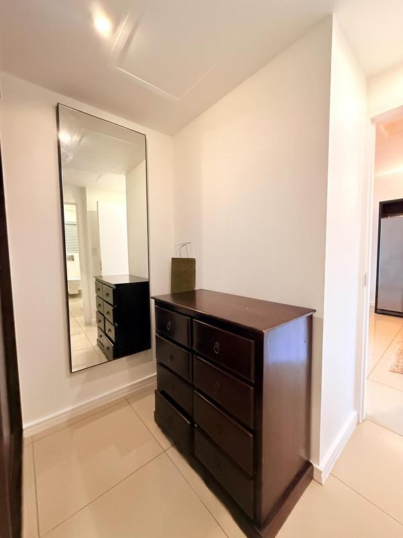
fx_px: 217
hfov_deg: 85.7
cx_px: 202
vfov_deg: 102.1
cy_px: 269
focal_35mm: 14
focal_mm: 2.22
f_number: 2.2
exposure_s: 1/50
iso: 1000
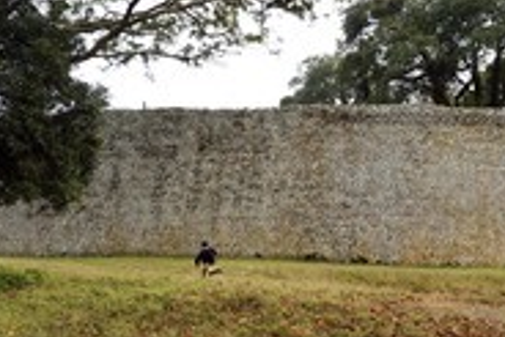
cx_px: 285
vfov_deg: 40.3
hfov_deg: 58.5
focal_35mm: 32
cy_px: 244
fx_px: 449
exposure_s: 1/200
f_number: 6.3
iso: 400
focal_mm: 14
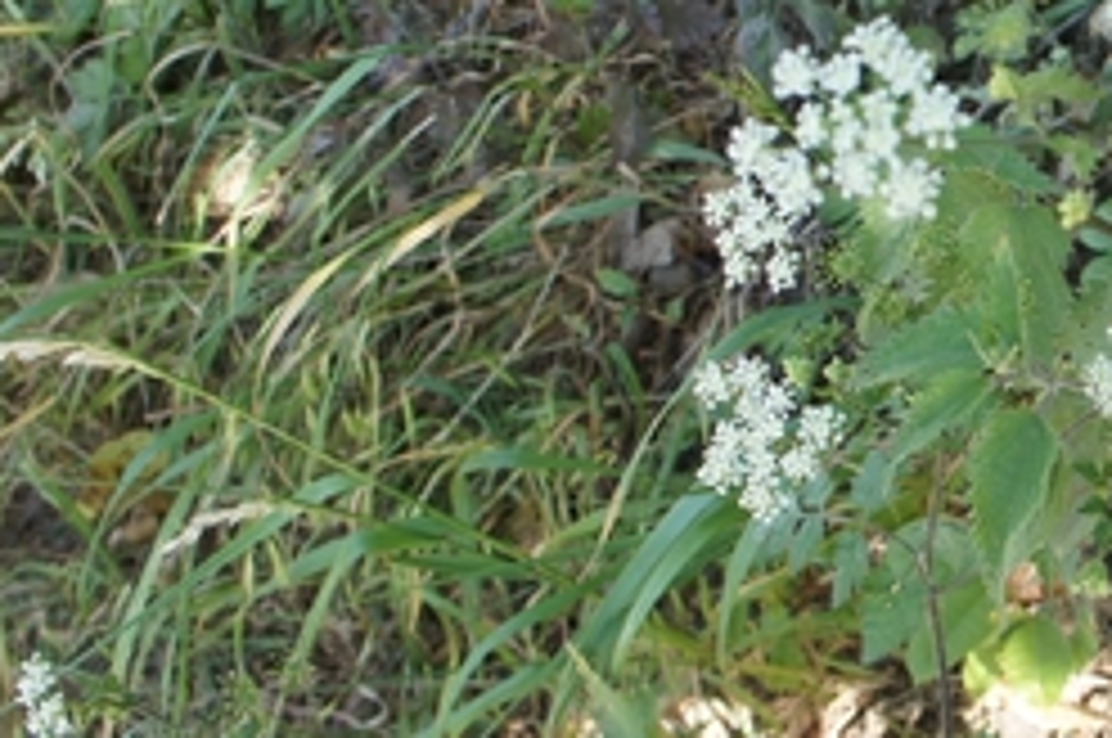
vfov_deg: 18.3
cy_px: 76
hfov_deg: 25.7
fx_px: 2252
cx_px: 1225
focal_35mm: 73
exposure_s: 1/80
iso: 200
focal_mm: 20
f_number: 5.6
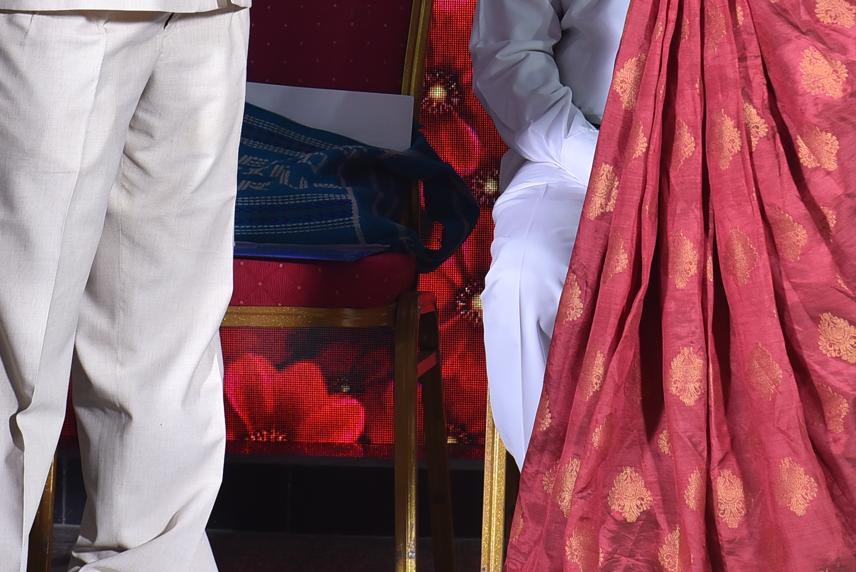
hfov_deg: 9.2
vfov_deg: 6.1
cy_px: -109
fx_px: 5328
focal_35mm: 224
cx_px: 434
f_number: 5.6
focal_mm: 70
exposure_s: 1/125
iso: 320
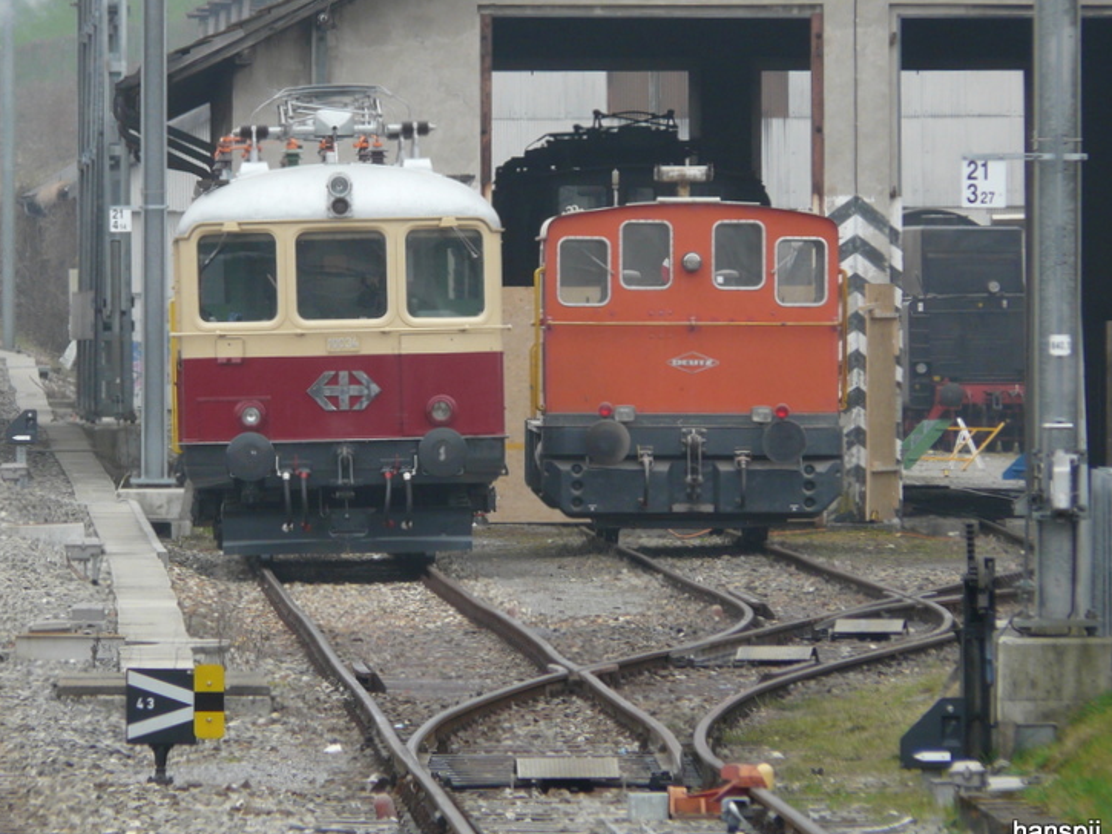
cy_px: 302
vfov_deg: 3.1
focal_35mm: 473
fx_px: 15197
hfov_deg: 4.2
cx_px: 371
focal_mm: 56.4
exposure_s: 1/125
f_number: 4
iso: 100
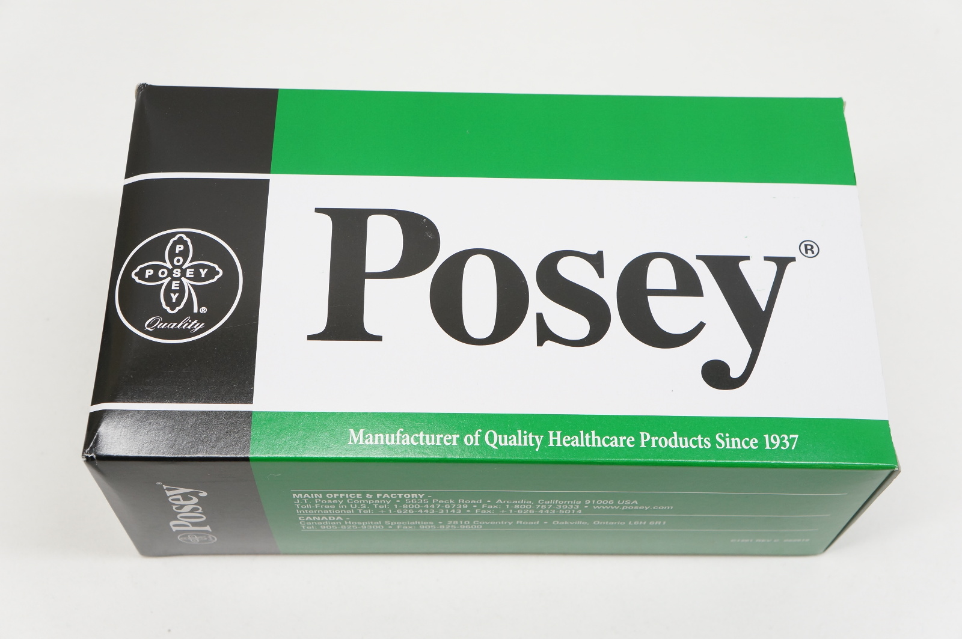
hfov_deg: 42.4
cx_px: 481
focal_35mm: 46
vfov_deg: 28.9
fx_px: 1241
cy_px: 320
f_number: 6.3
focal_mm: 31
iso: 400
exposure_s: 1/60
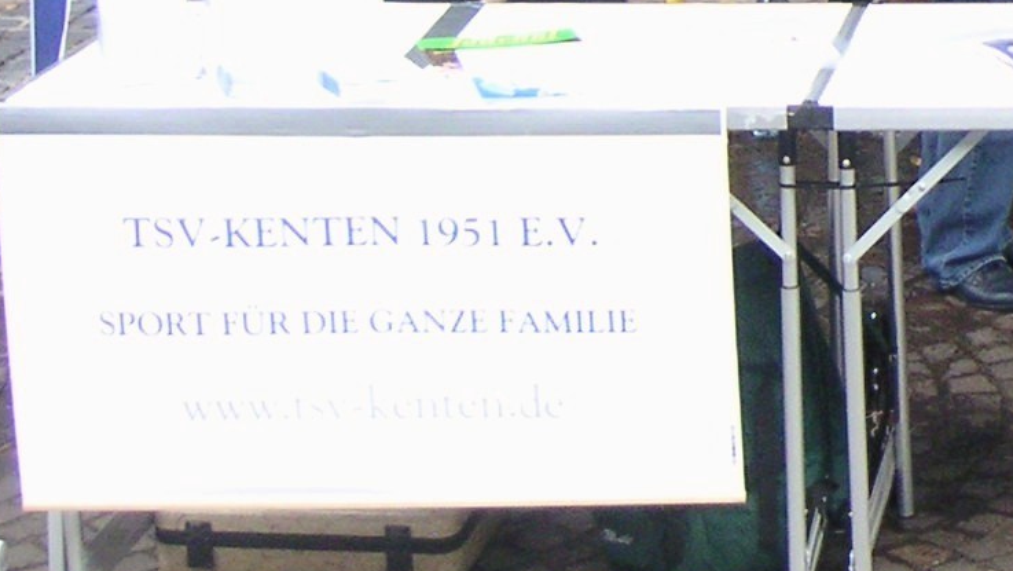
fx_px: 3090
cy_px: -162
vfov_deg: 10.3
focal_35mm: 115
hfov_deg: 17.6
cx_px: 1280
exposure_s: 1/45
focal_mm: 6
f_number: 2.8
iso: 160
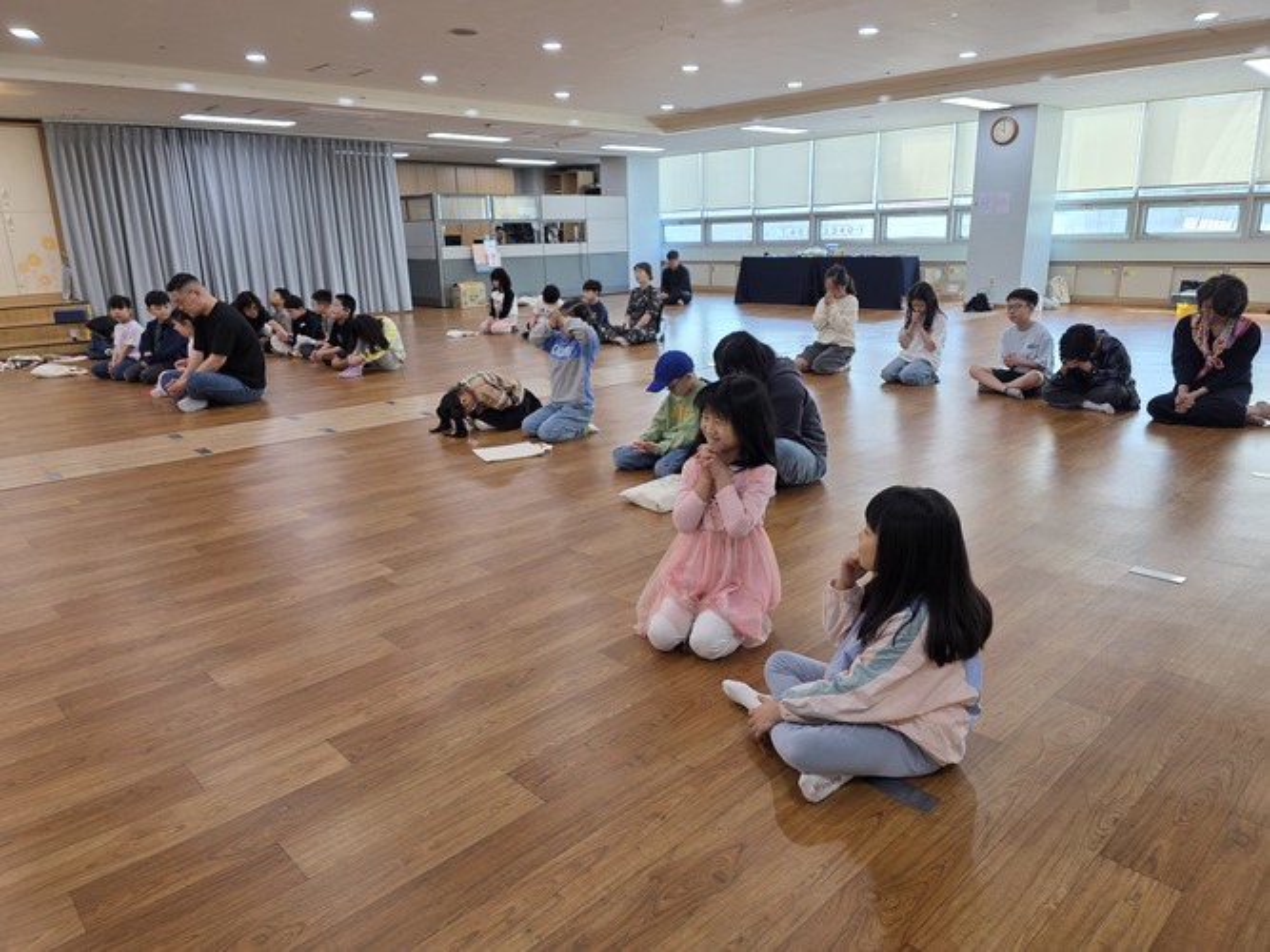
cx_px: 635
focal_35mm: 23
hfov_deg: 73.9
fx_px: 844
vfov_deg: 58.9
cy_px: 476
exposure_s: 1/120
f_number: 1.7
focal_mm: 6.3
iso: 80
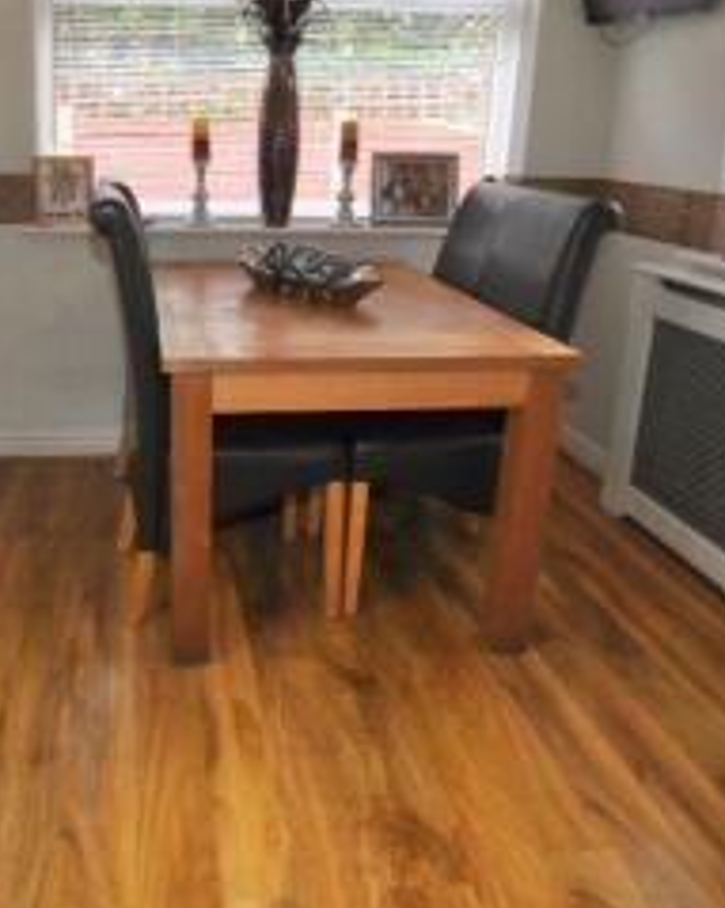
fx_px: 751
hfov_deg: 49.1
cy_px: 329
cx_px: 167
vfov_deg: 61.2
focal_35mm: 28
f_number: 4
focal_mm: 10
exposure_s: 1/60
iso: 500
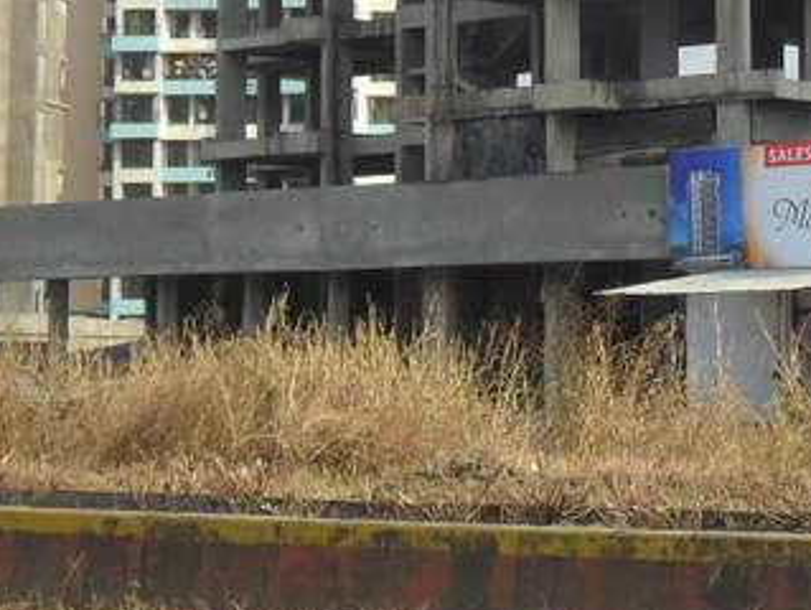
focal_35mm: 127
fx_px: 2979
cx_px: 824
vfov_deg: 11.6
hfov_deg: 15.2
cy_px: 9
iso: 100
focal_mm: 9.3
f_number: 5
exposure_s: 1/350
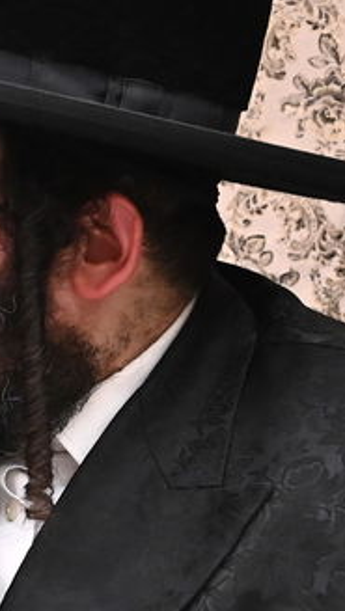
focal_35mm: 143
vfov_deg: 15.0
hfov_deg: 7.4
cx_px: -724
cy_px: 272
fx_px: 2321
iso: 3200
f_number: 7.1
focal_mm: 32
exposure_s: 1/160
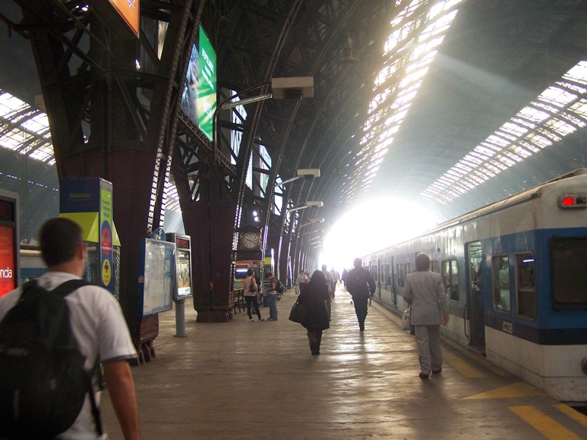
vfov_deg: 37.7
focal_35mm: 38
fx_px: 644
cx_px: 294
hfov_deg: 49.0
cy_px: 220
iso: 200
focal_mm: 6.3
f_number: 2.8
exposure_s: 1/60
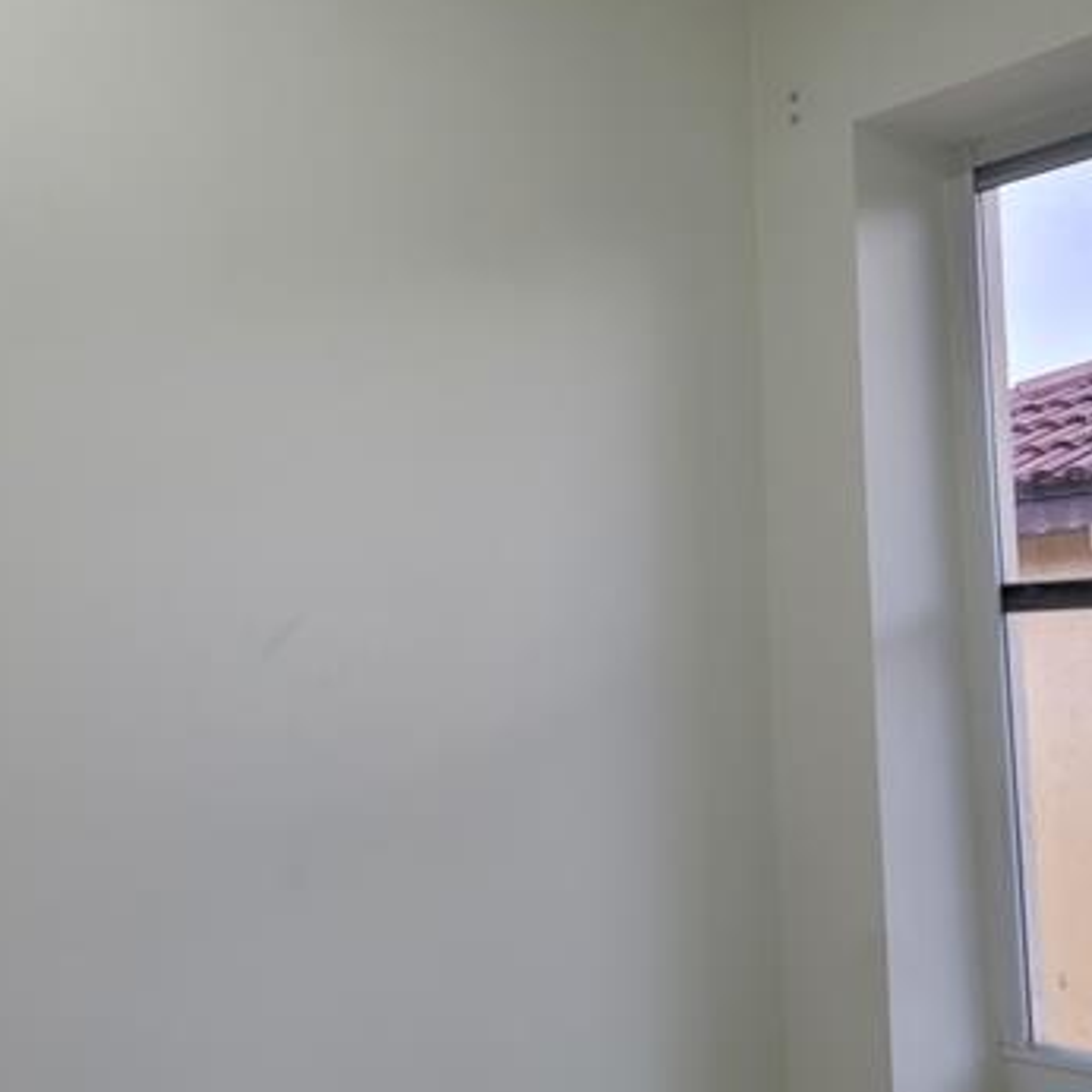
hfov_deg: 34.7
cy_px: 436
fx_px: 1749
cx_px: 540
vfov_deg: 34.6
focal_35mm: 49
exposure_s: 1/120
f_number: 1.8
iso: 40
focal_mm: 7
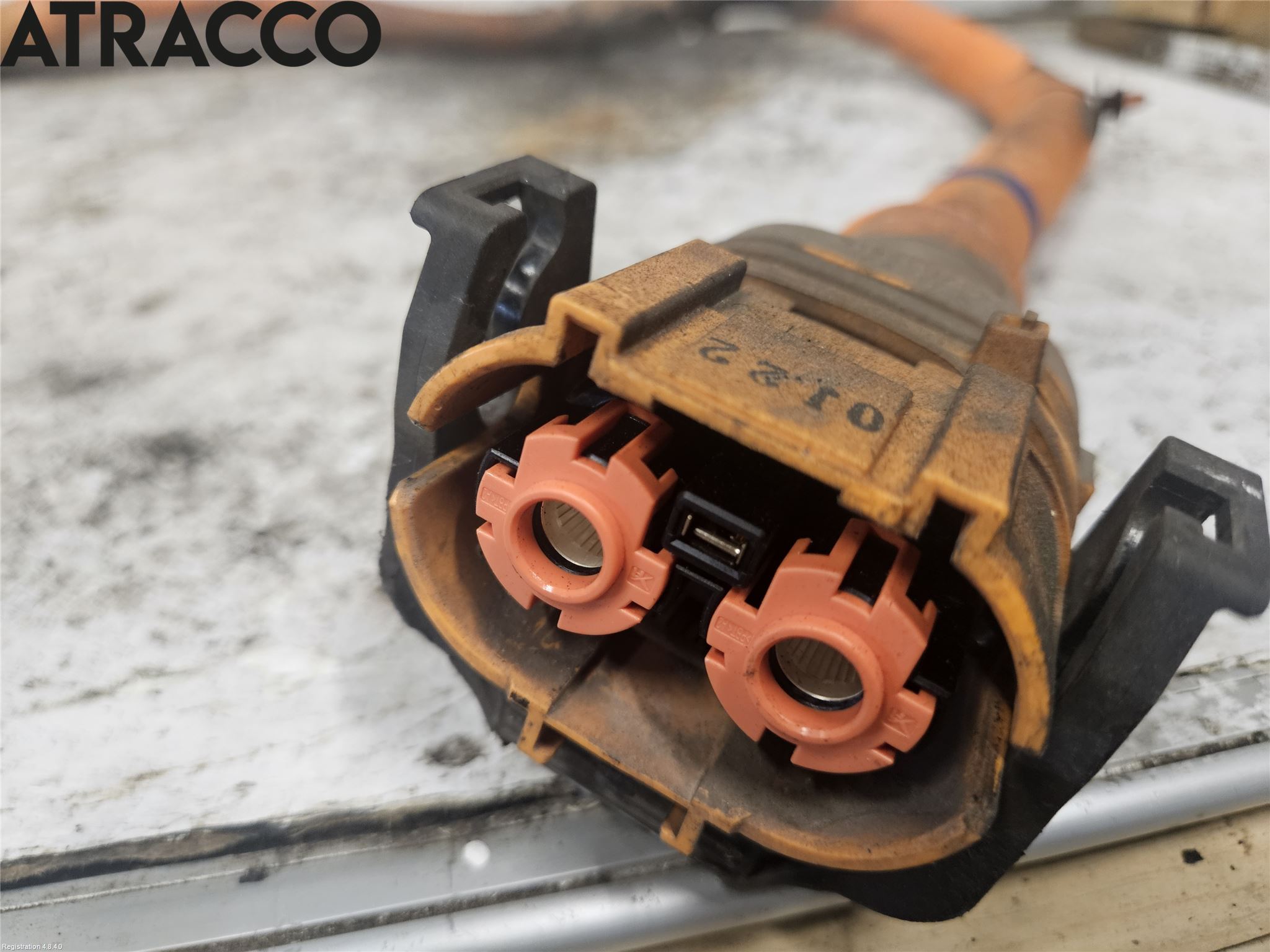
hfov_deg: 73.9
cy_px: 476
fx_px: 844
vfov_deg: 58.9
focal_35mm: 23
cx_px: 635
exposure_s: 1/100
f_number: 1.8
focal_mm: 5.4
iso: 400
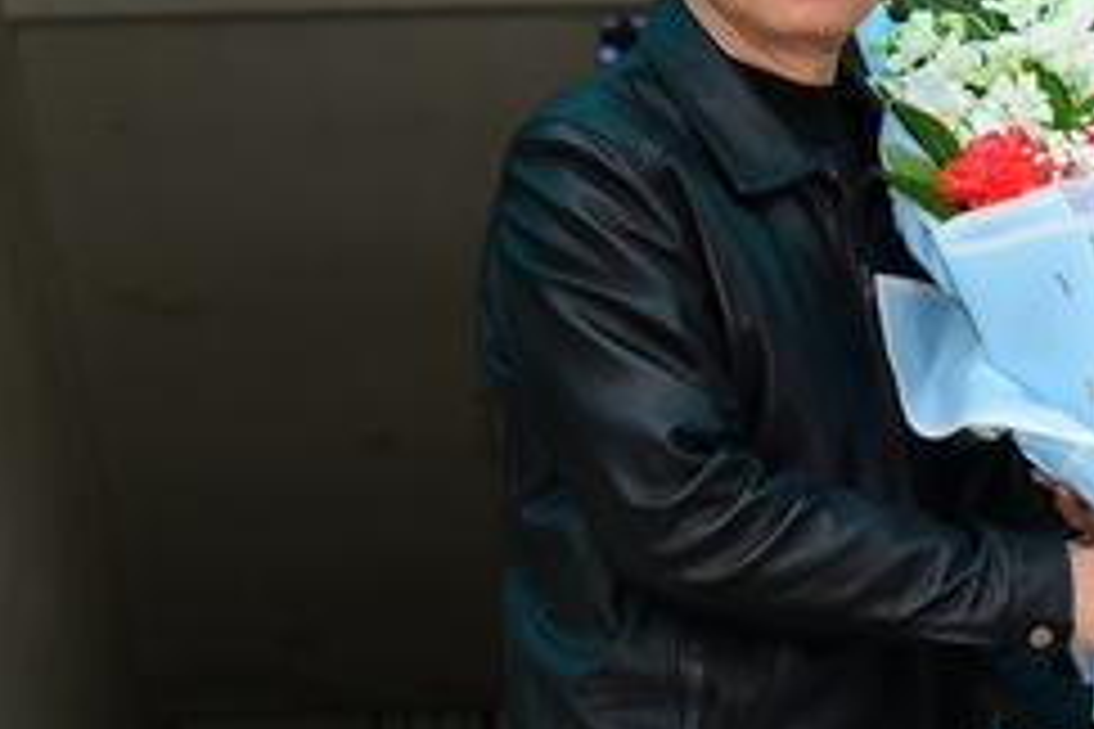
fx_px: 4710
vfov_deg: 8.8
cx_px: 1301
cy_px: 140
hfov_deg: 12.9
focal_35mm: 155
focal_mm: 58
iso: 320
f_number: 6.3
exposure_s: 1/100
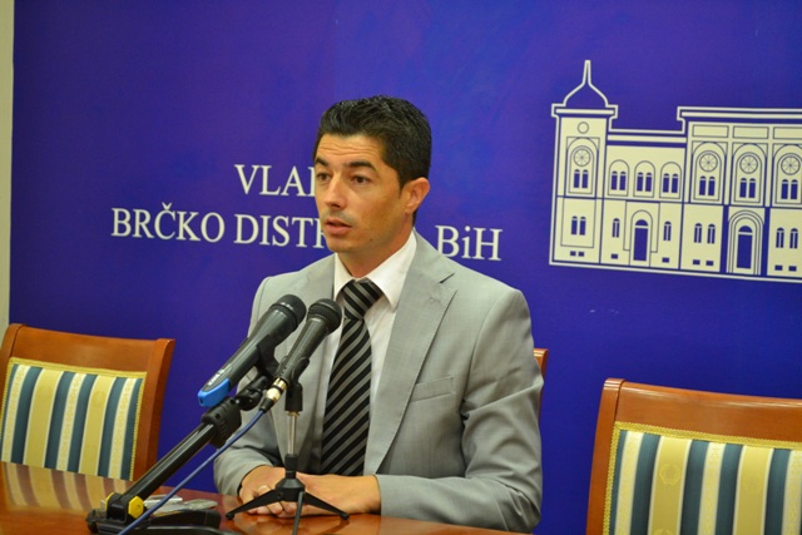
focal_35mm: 68
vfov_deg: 20.2
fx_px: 1504
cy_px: 268
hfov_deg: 29.9
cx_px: 401
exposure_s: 1/60
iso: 1800
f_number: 5.3
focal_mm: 45
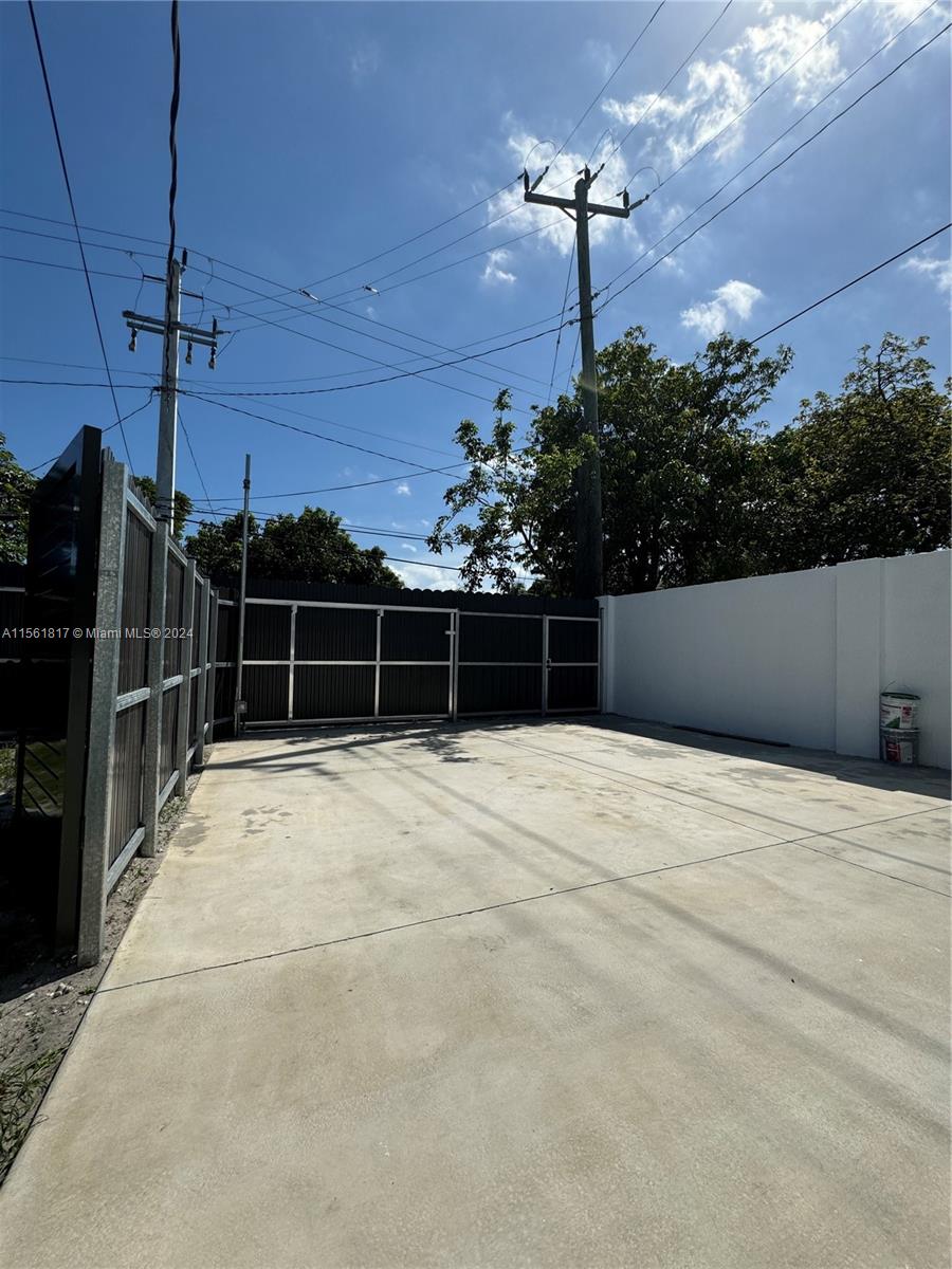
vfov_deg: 102.1
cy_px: 634
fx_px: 513
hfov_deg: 85.7
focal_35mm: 14
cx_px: 476
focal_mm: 2.22
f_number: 2.2
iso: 50
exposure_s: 1/4367
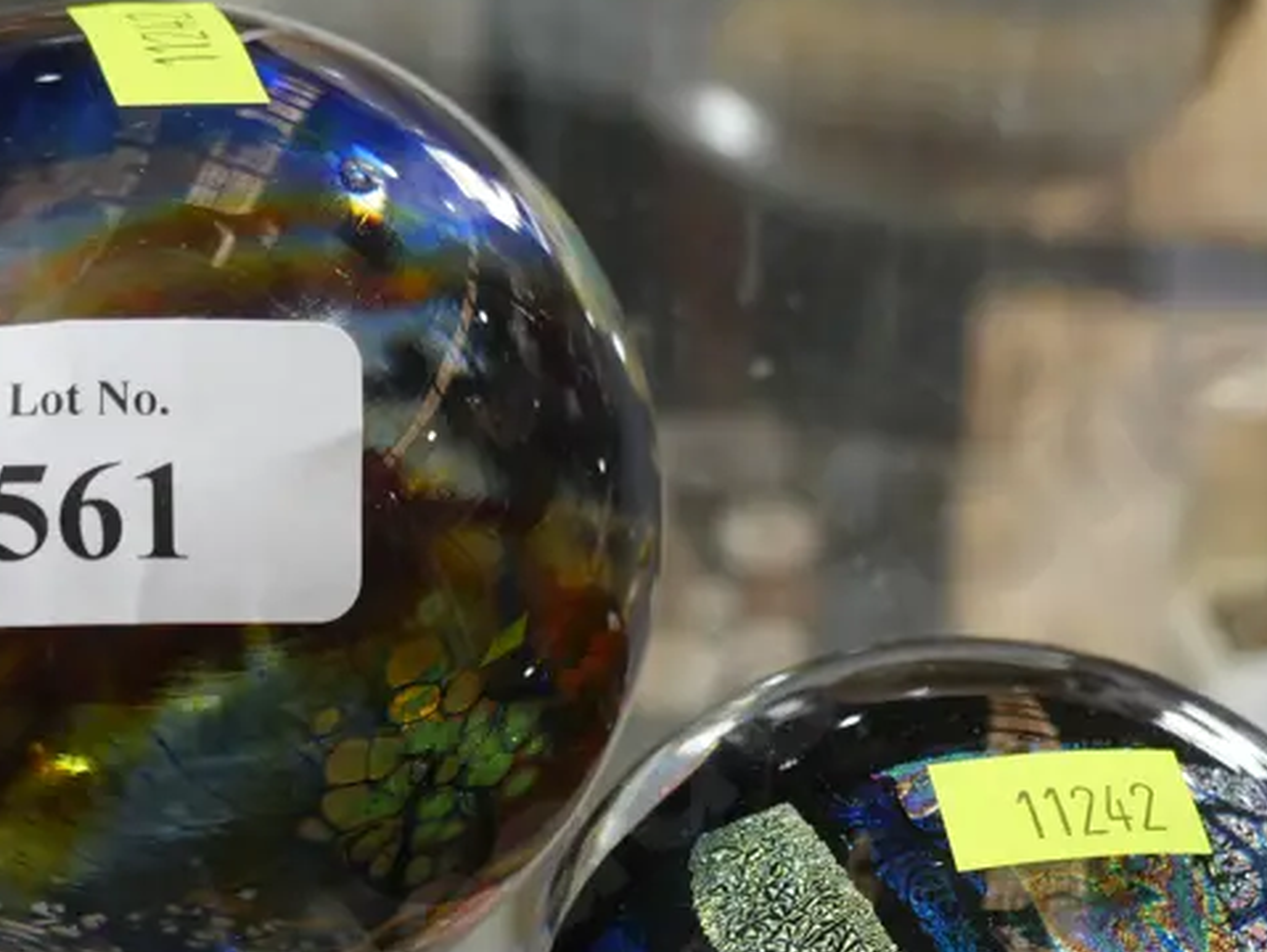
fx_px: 2820
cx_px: 680
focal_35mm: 77
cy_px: 766
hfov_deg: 25.3
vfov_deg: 19.0
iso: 320
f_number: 4
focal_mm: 18
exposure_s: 1/60
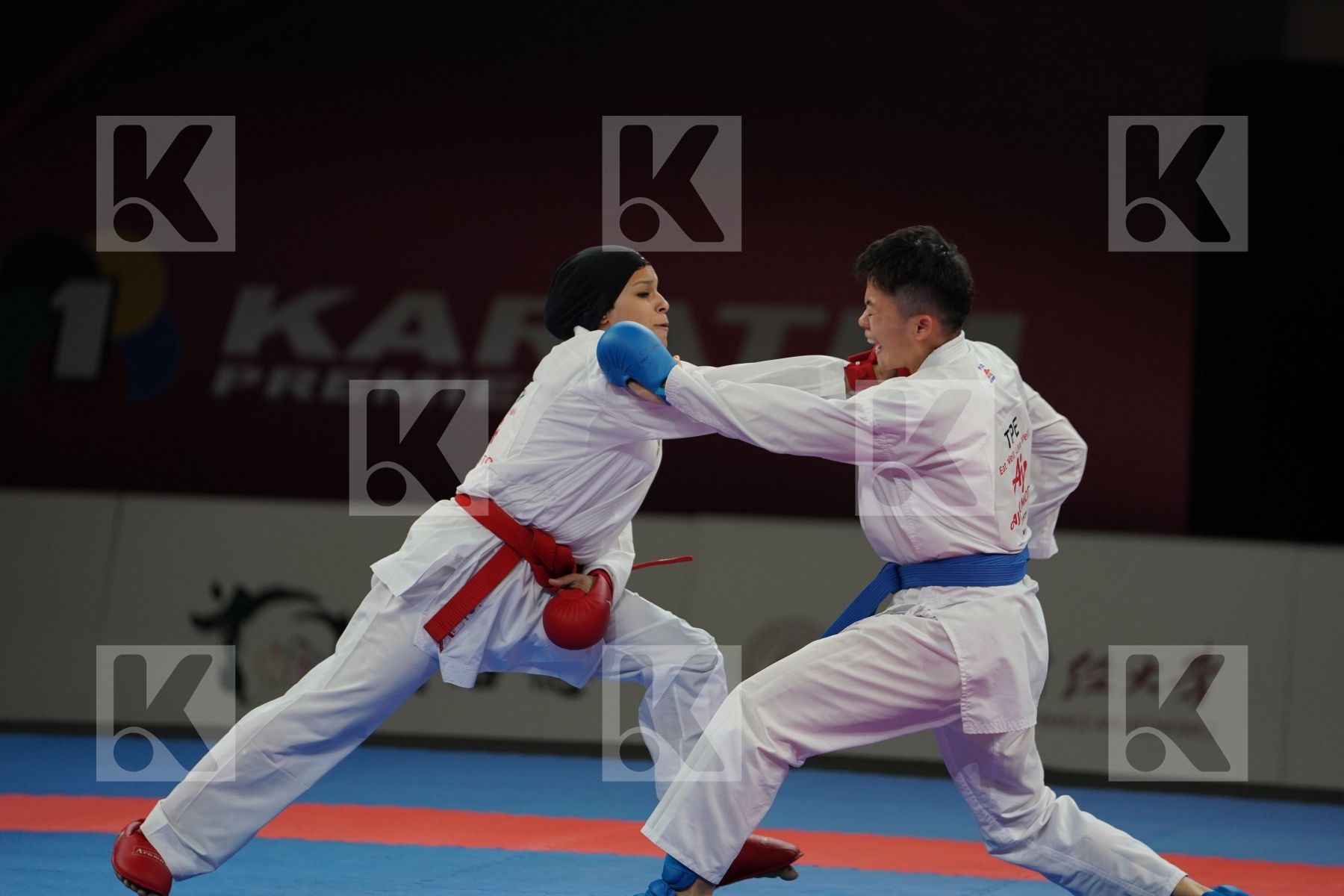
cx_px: 672
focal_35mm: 200
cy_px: 448
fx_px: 7466
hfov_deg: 10.3
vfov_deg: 6.9
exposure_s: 1/1000
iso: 1000
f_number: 2.8
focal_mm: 200
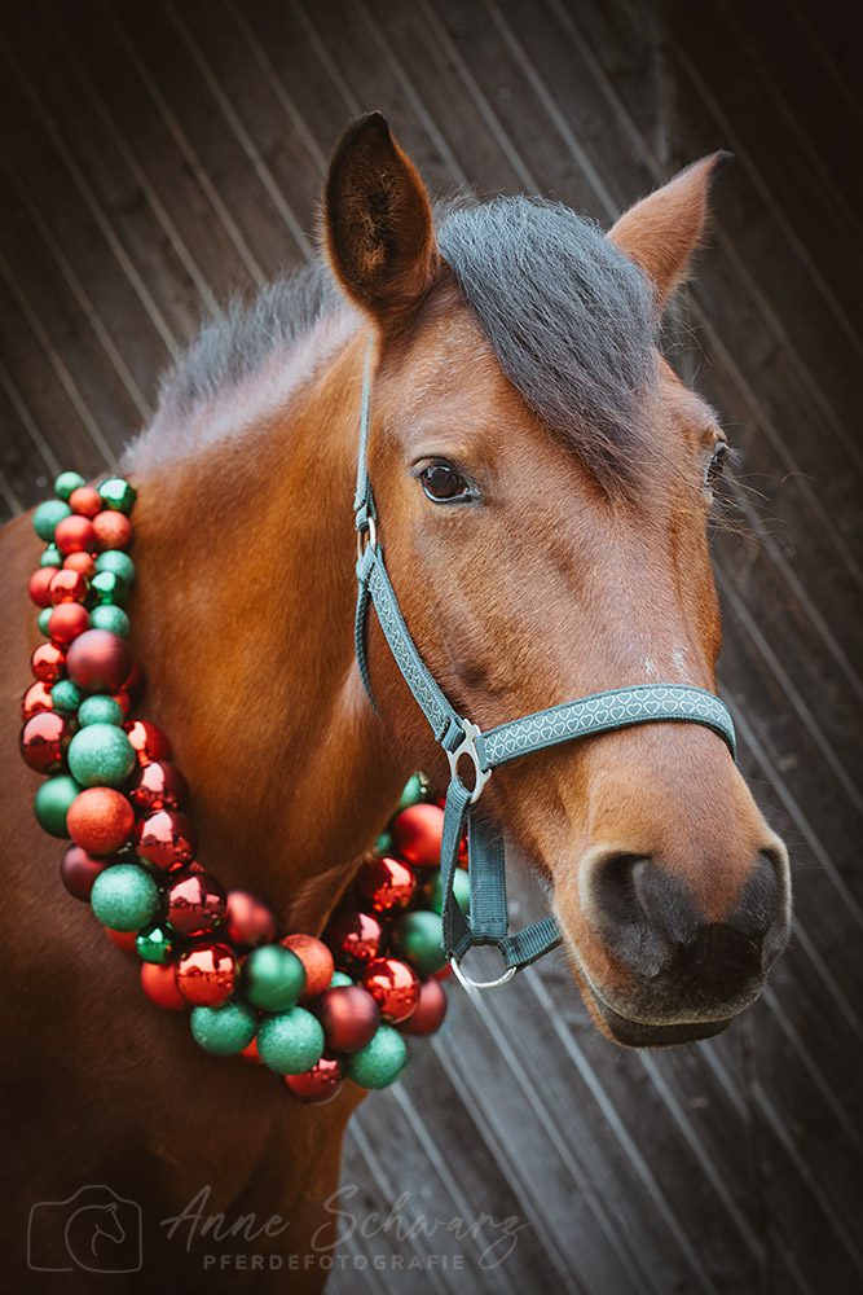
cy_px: 648
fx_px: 2013
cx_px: 432
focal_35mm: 56
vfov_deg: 35.6
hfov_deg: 24.2
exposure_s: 1/160
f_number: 4
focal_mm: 56
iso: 1250
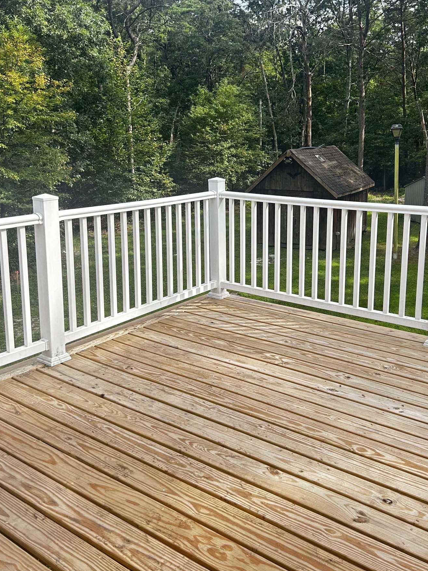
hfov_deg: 41.6
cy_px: 238
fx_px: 561
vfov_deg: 53.7
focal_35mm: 34
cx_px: 255
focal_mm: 5.7
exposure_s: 1/840
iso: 50
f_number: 1.5
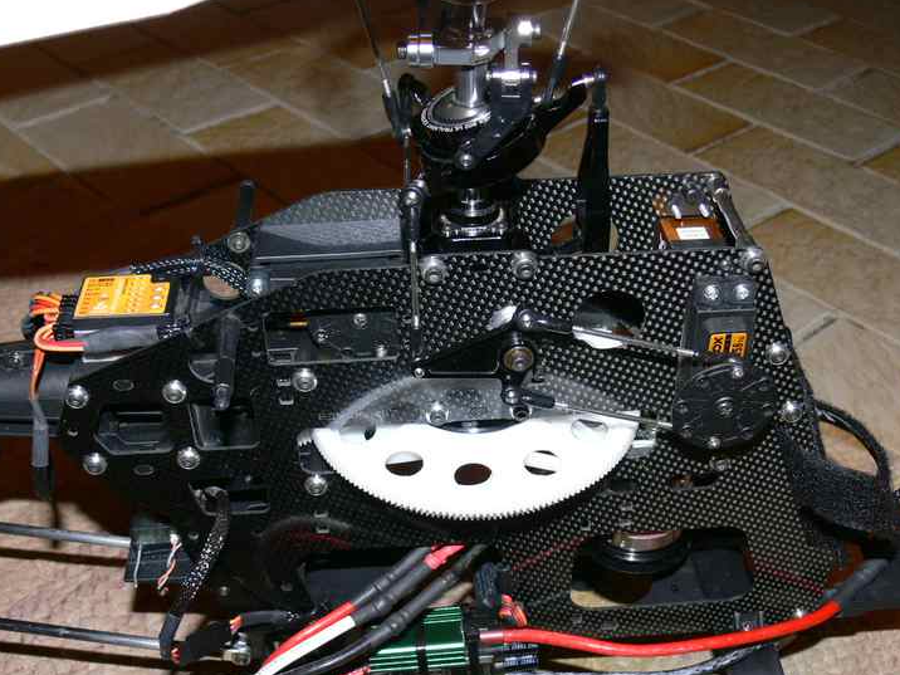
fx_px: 1144
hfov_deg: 42.9
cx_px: 414
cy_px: 392
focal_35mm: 44
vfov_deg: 32.8
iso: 100
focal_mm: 7.4
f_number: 2.8
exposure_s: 1/30
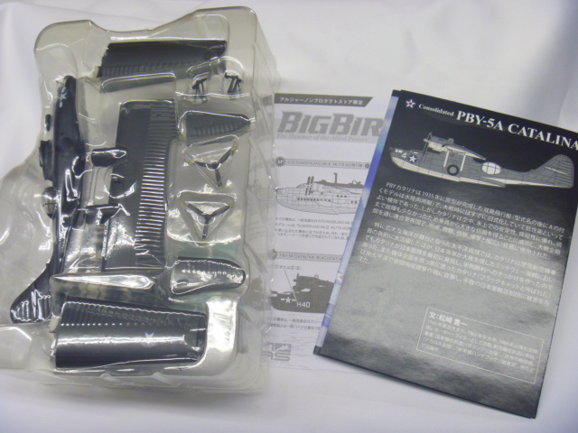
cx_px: 289
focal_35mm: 35
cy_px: 216
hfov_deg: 52.6
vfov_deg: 40.7
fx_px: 584
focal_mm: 6.3
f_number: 3.5
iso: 160
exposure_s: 1/30
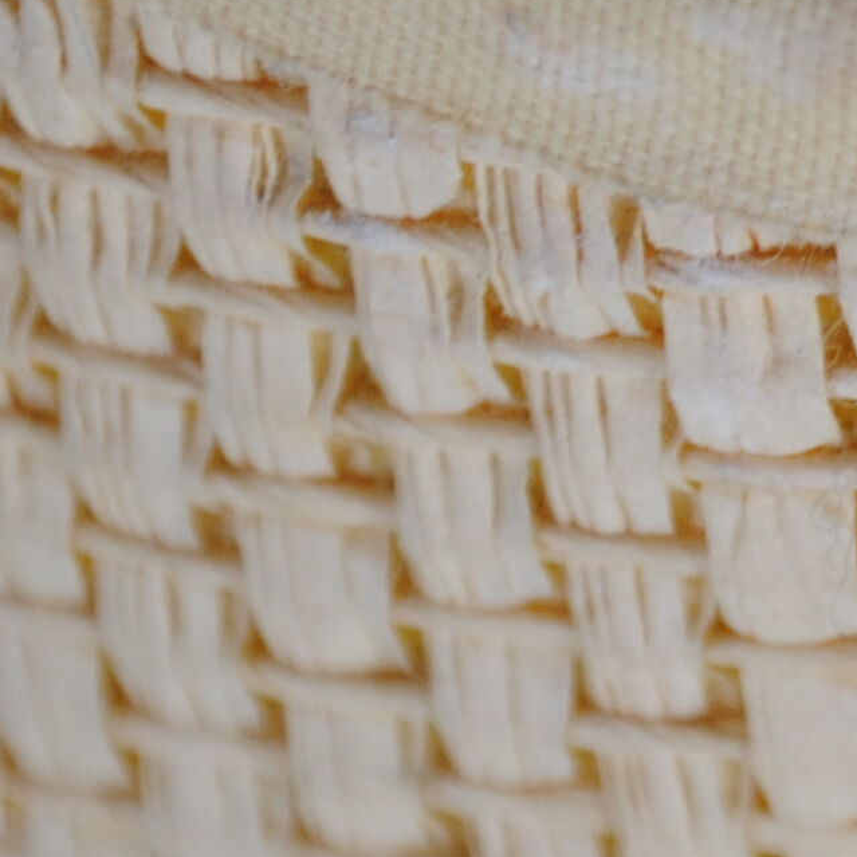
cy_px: 174
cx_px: 1642
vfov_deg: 4.7
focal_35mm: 371
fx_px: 10392
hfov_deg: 4.7
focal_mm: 48
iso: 200
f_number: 5.3
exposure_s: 1/125
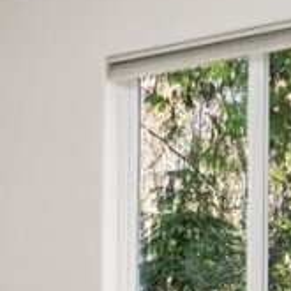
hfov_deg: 17.4
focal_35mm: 94
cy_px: 263
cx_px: -78
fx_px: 894
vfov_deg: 18.2
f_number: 7.1
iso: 160
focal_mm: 13
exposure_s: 1/60
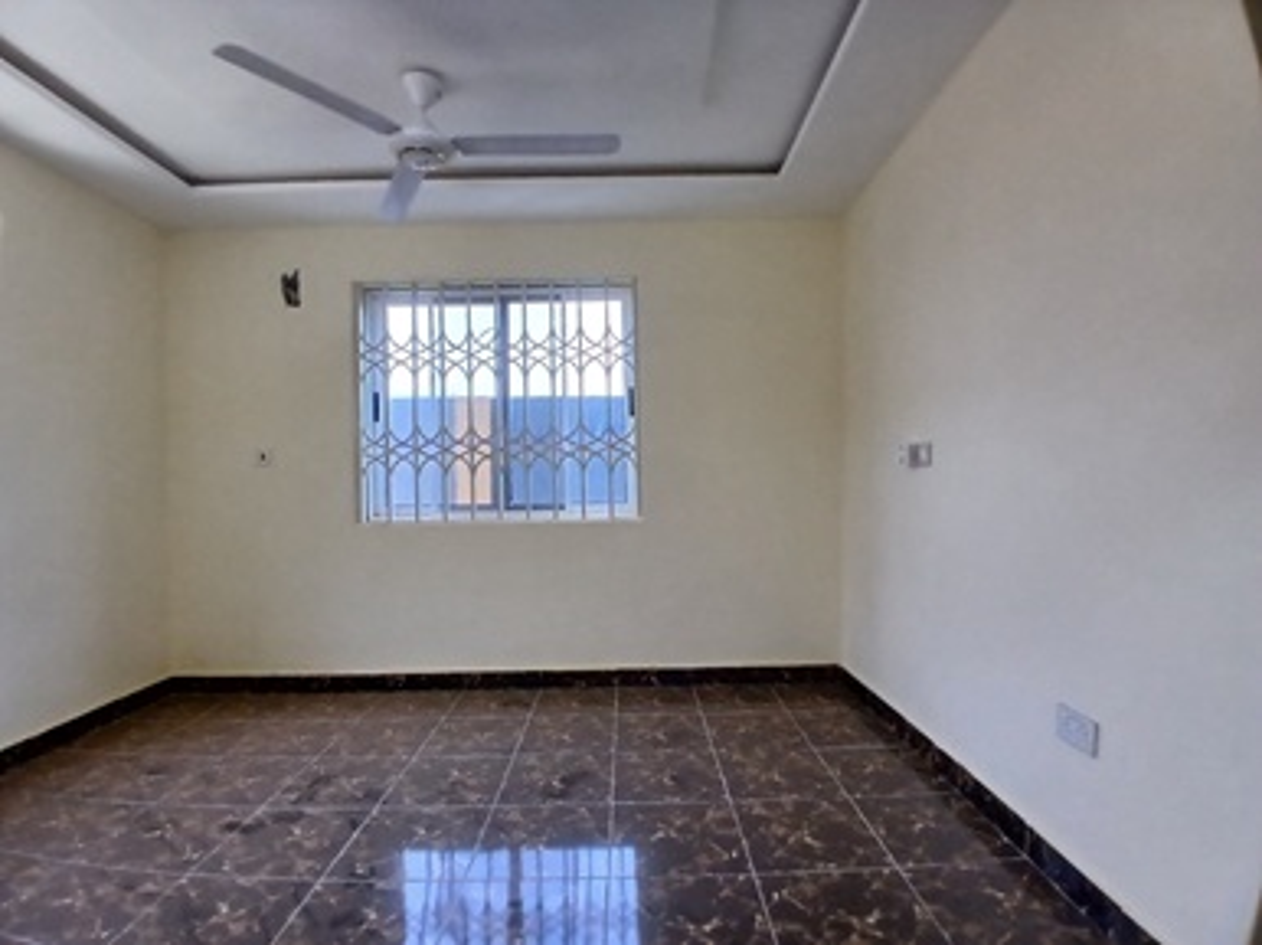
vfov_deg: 74.7
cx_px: 631
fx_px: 619
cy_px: 472
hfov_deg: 91.1
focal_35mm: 17
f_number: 2.2
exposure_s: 1/33.3
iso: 160
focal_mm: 1.4
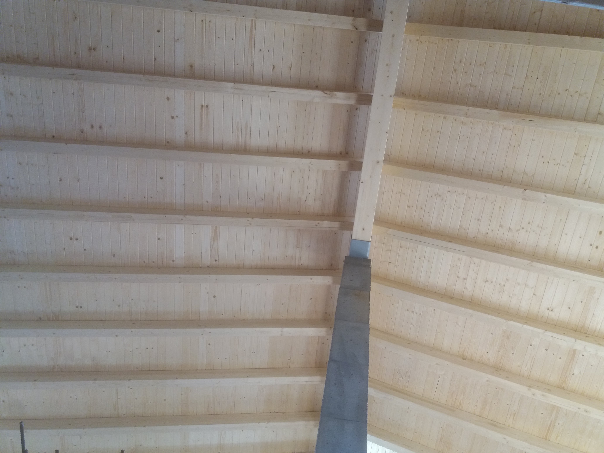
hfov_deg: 63.4
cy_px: 226
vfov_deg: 49.7
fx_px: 489
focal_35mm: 28
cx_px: 302
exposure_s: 1/33
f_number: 1.9
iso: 80
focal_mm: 3.7
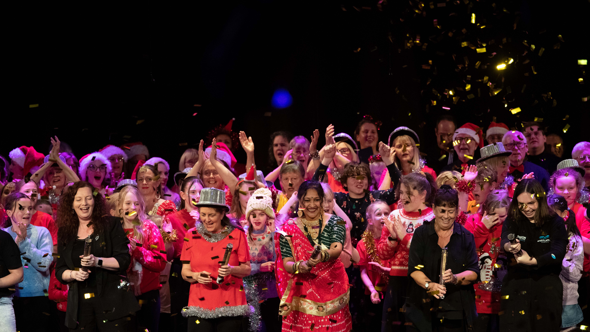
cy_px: 222
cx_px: 297
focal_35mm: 236
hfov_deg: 9.1
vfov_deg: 5.1
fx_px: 3692
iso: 2000
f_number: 2.8
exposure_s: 1/1000
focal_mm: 195
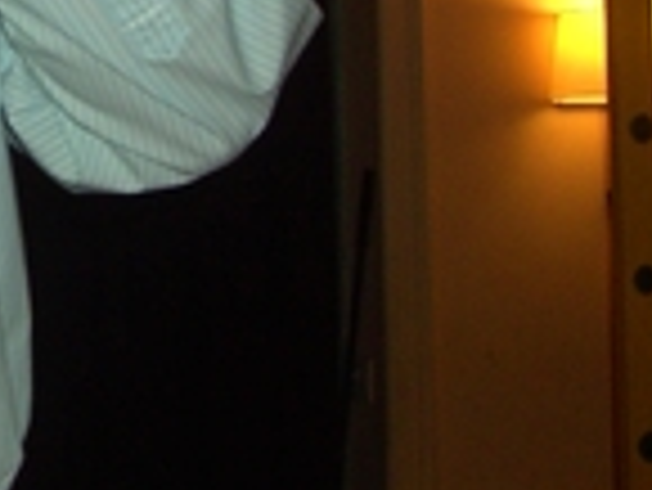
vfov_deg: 9.5
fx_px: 2884
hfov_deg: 12.5
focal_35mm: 153
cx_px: -180
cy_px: -162
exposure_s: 1/47
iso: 64
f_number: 2.8
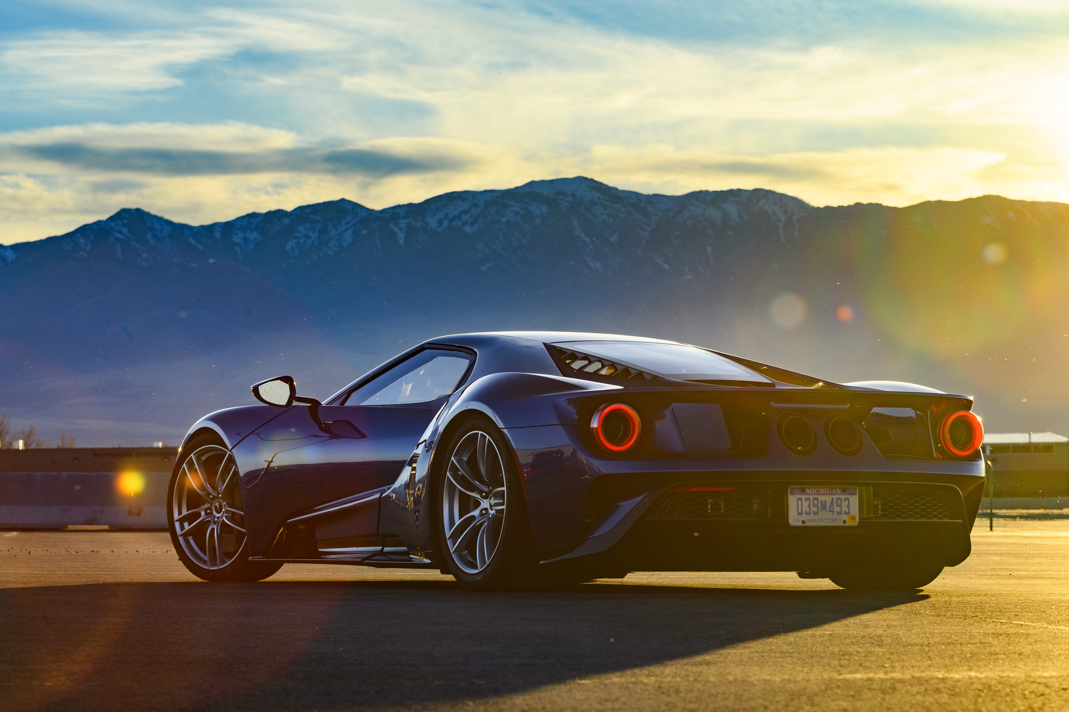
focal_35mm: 138
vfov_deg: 9.9
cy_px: 356
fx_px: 4098
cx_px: 534
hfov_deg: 14.9
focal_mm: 92
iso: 100
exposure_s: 1/100
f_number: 8
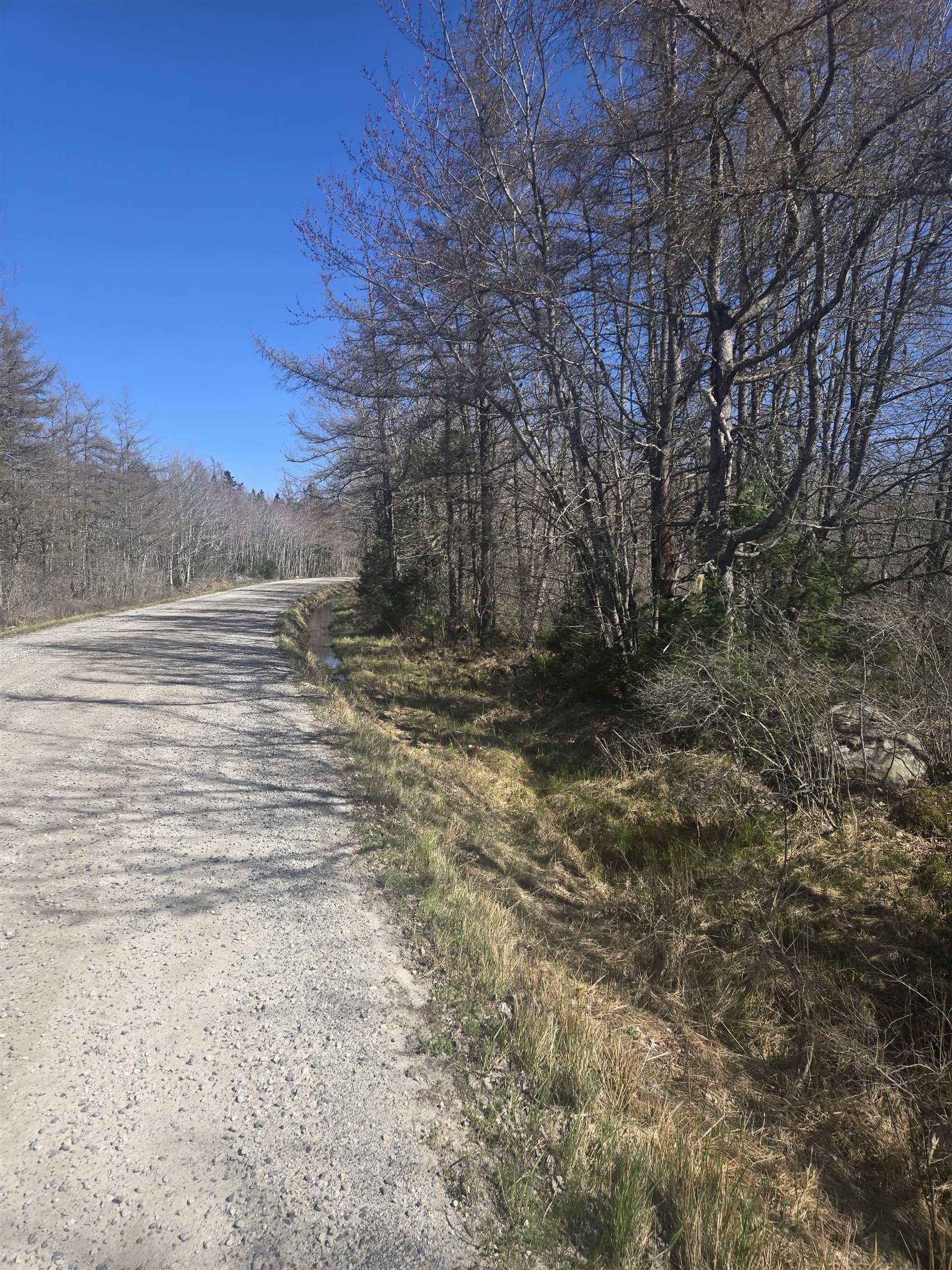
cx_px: 476
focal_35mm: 23
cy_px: 635
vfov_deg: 73.9
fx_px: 843
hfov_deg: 58.9
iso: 25
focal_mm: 5.4
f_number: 1.8
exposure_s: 1/1453
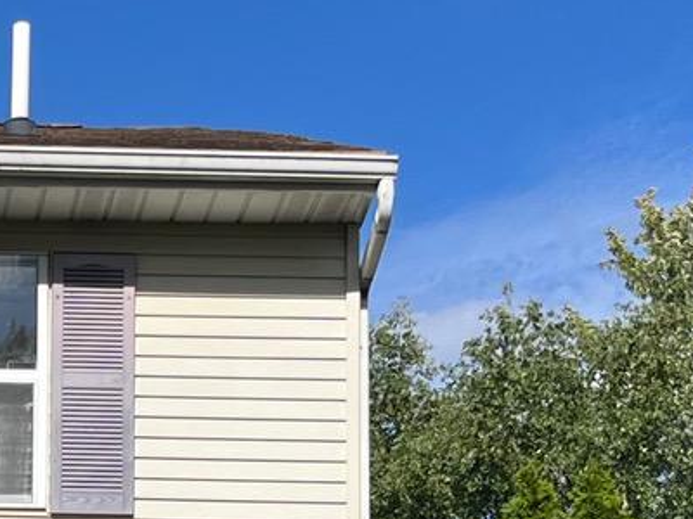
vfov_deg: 10.9
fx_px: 2663
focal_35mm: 133
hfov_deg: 14.3
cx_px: -177
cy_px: 656
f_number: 1.6
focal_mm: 5.1
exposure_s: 1/6173
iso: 50
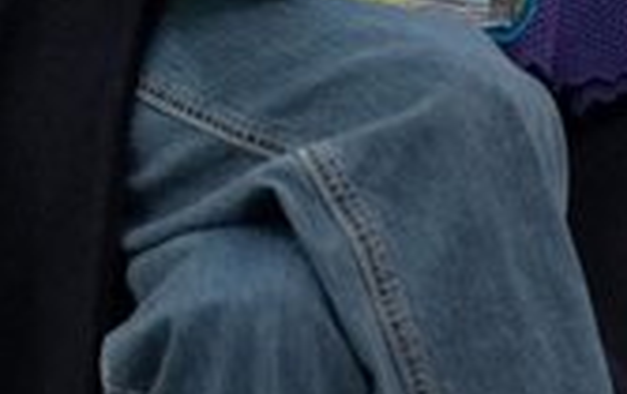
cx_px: 965
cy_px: -311
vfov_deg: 4.6
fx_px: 4810
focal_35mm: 281
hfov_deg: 7.3
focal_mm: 57
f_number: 2.8
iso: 1600
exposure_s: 1/100
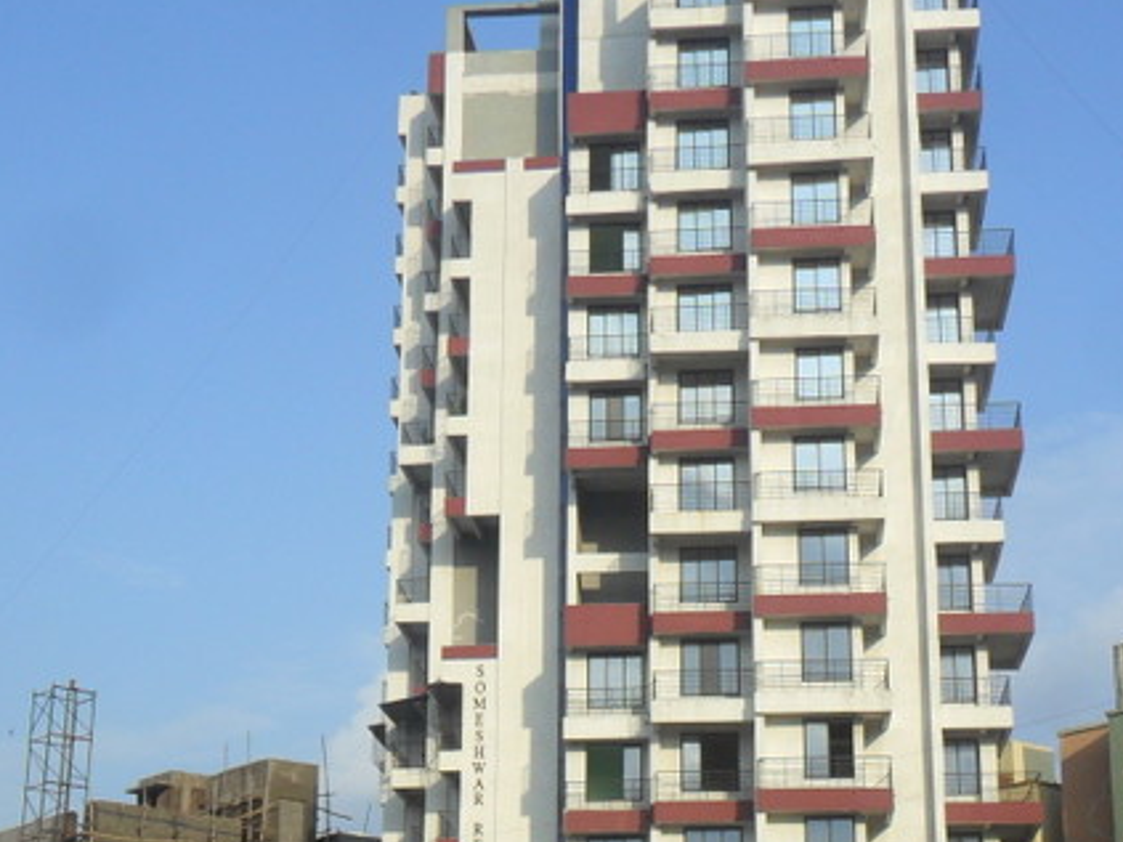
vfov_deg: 20.9
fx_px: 2270
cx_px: 568
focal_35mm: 70
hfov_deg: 27.8
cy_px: 614
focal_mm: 6.6
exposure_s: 1/1000
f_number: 4
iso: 100
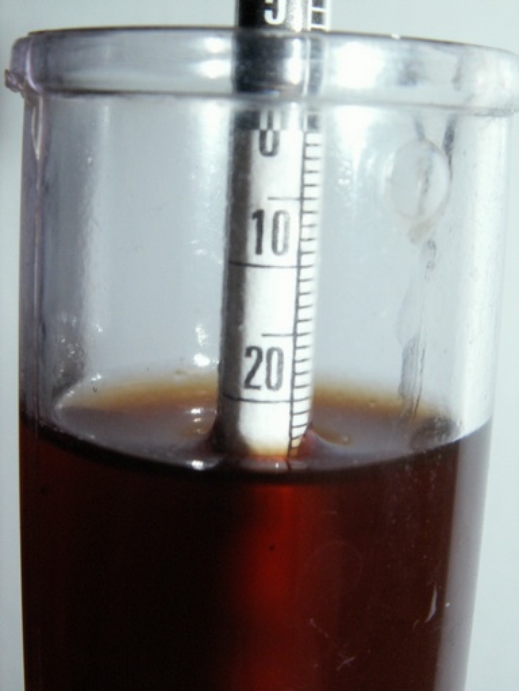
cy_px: 346
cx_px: 260
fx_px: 1239
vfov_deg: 31.2
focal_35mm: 62
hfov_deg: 23.7
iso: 160
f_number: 7.1
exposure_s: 1/40
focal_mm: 10.28
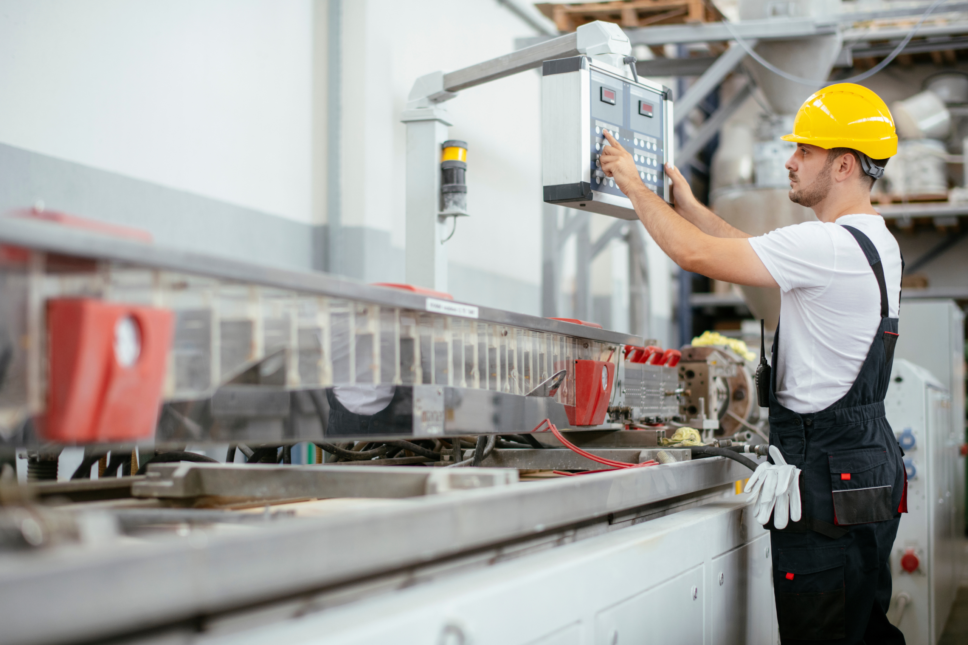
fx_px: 1560
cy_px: 322
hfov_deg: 34.5
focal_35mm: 58
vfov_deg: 23.4
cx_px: 484
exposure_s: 1/500
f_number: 2
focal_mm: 58
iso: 640
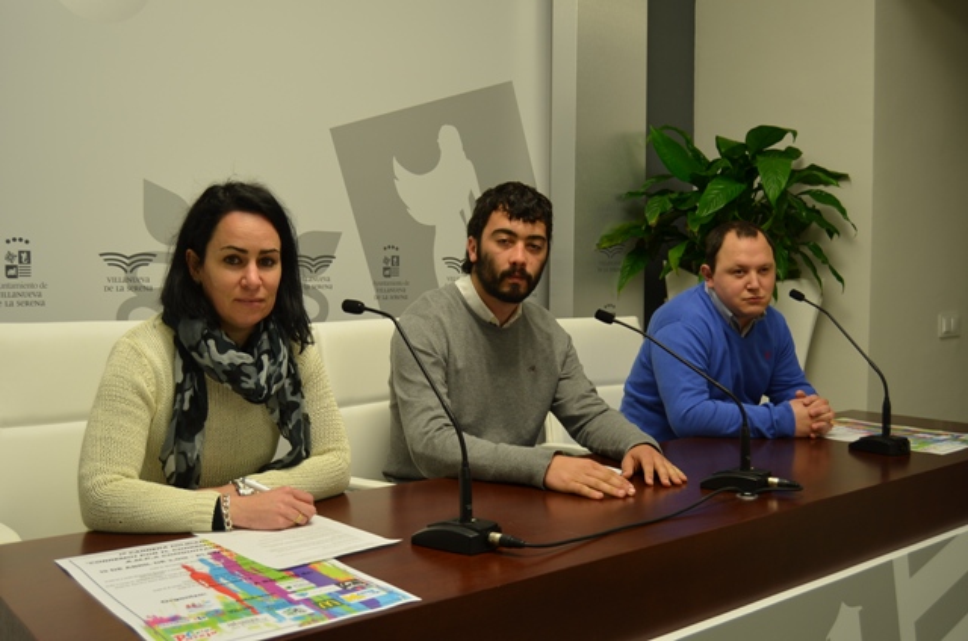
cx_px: 484
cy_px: 320
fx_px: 966
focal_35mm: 36
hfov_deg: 53.2
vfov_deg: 36.7
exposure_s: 1/15
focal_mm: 24
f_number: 3.8
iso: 100
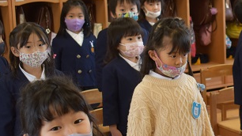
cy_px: 76
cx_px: 250
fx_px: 738
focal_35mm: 115
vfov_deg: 10.5
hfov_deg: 18.1
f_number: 4.5
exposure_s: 1/60
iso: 500
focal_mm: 35
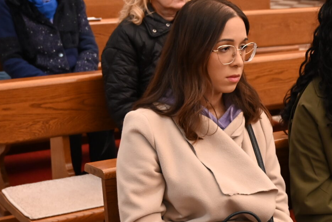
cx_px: 351
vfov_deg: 15.2
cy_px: 130
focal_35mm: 90
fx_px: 830
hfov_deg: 21.6
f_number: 4
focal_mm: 33
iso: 2000
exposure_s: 1/40
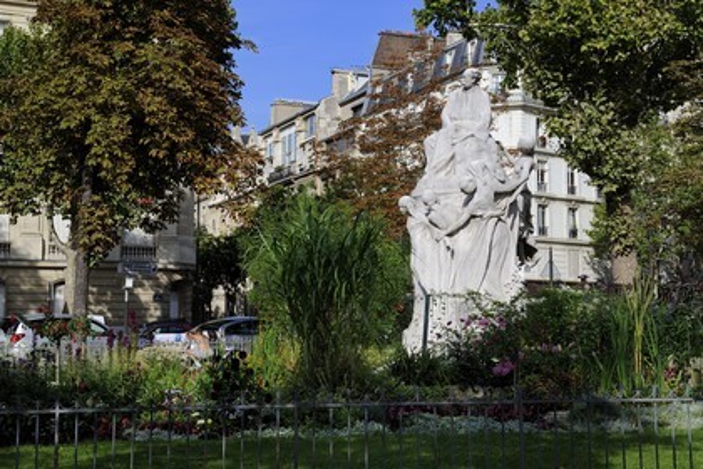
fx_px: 1133
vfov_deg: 23.4
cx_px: 352
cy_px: 234
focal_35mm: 58
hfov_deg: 34.5
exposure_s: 1/200
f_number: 11
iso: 200
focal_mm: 58
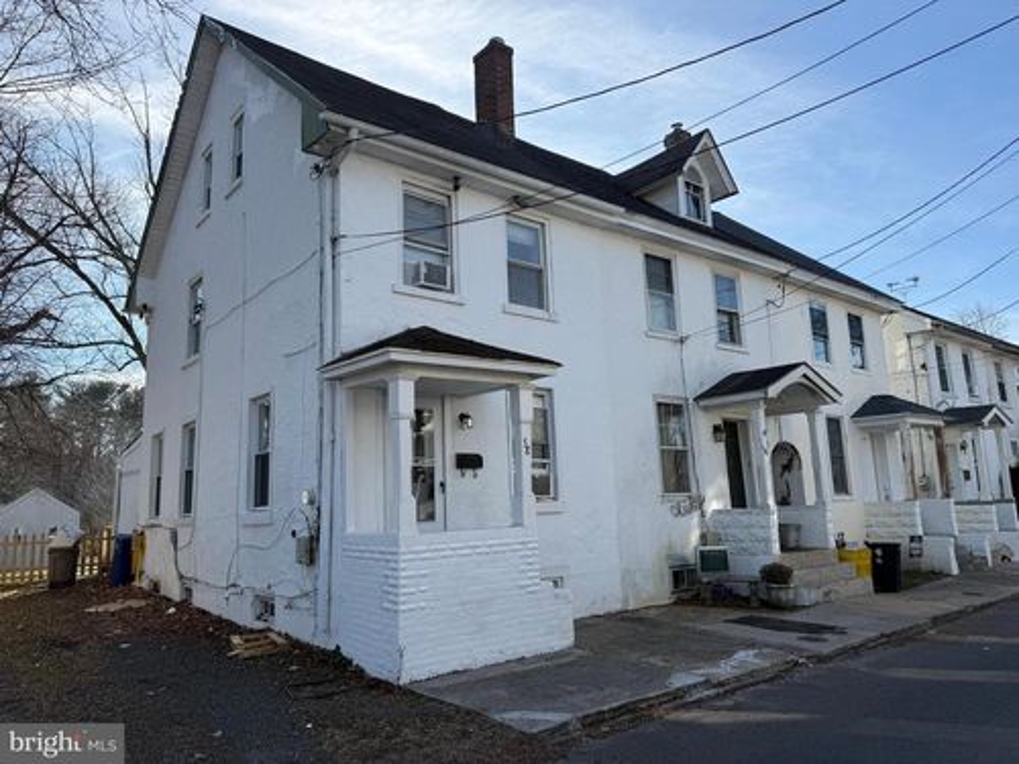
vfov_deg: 56.8
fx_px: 706
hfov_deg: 71.6
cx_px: 510
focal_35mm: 24
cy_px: 382
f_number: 1.78
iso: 80
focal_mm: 6.76
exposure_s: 1/3279
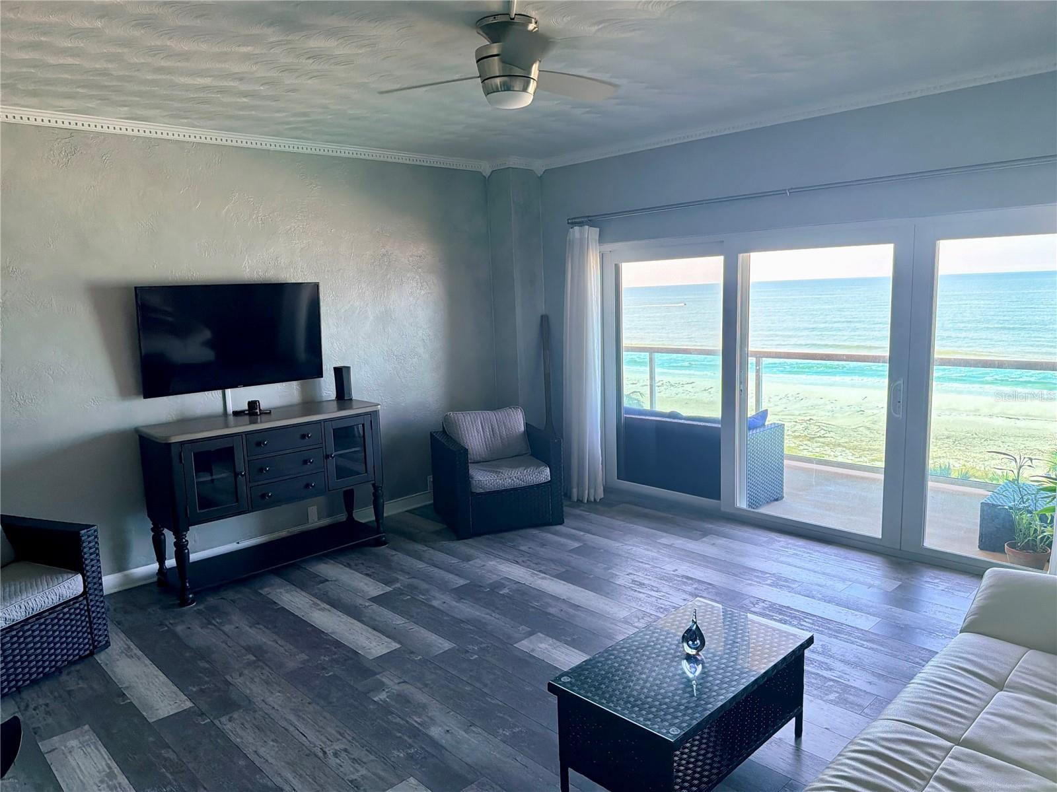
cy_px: 396
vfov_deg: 56.8
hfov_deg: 71.6
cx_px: 528
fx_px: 733
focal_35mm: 24
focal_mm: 6.76
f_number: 1.78
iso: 200
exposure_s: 1/219
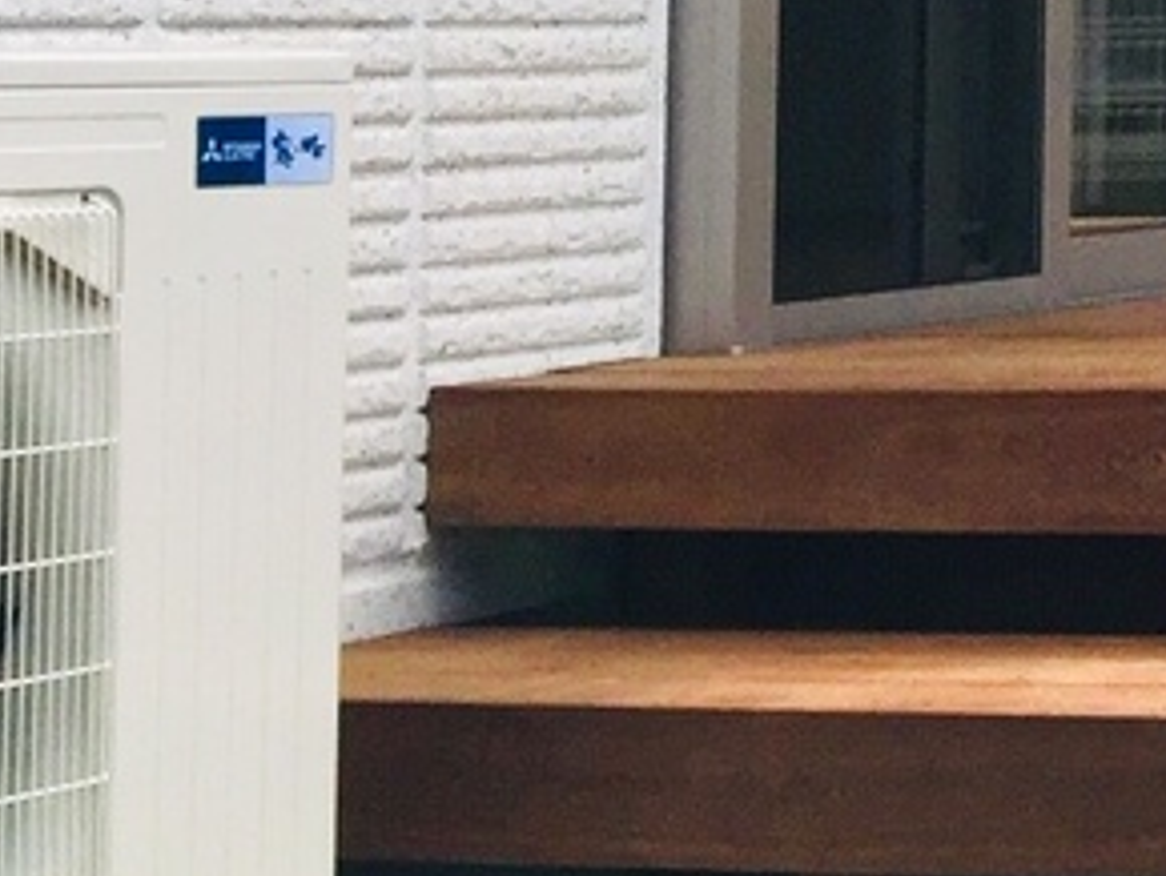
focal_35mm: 128
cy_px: -309
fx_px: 4315
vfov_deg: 11.3
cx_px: 2509
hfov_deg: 12.9
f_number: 2.2
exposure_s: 1/2083
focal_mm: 4.15
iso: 32
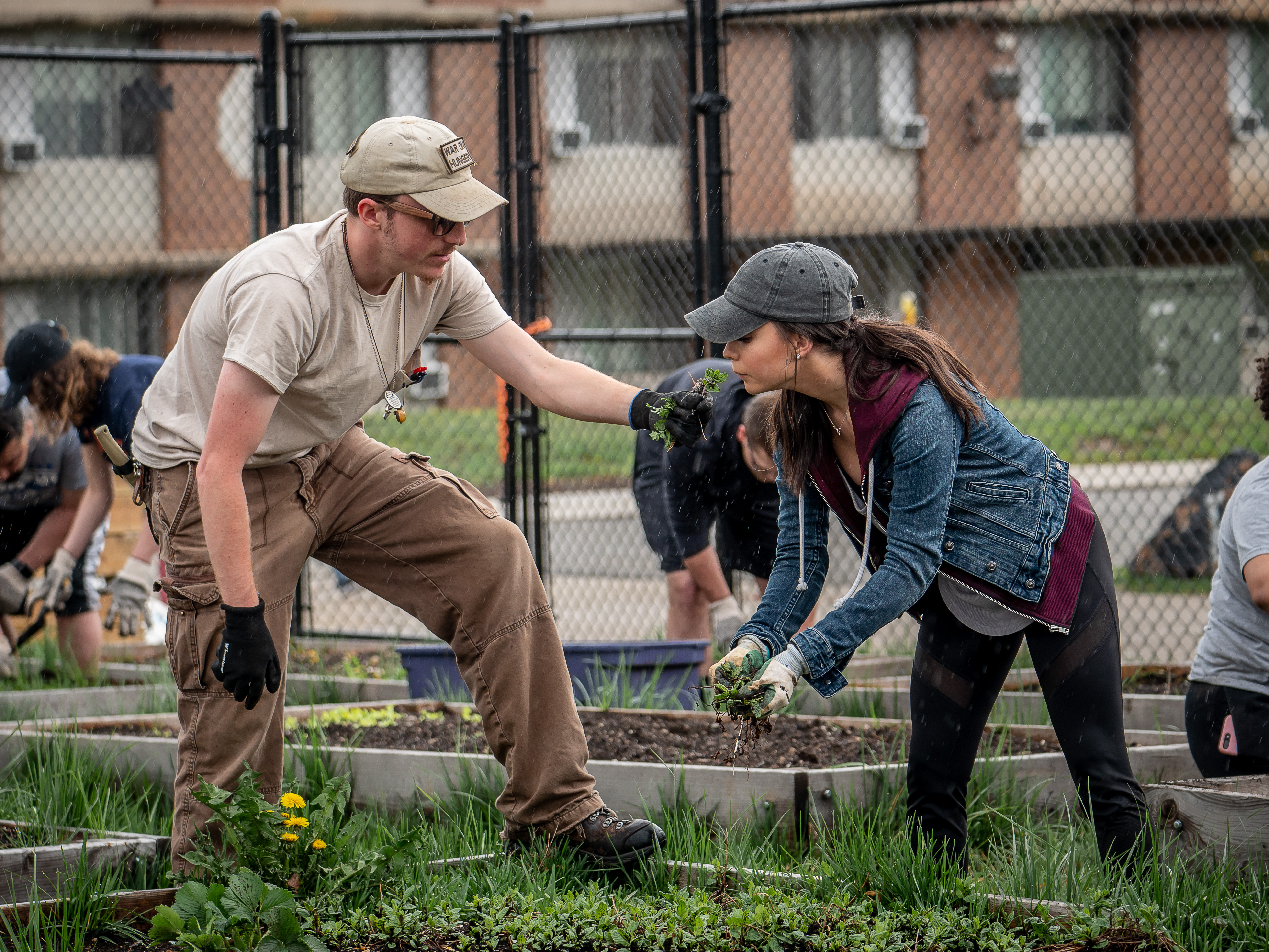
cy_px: 476
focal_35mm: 160
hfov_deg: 12.3
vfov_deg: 9.3
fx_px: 5866
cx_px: 634
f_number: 3.4
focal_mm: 80
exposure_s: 1/320
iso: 200
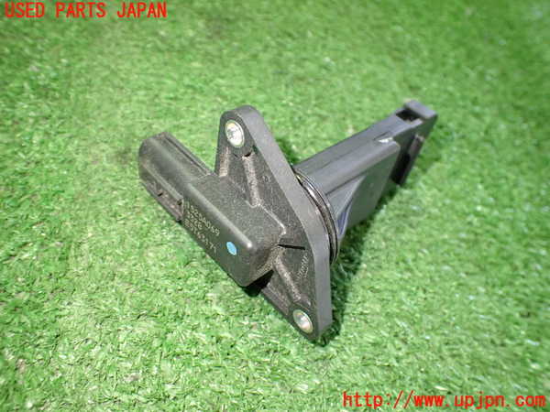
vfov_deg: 46.8
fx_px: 477
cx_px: 275
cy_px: 206
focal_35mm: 30
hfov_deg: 60.0
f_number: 2.3
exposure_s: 1/60
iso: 800
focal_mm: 5.4
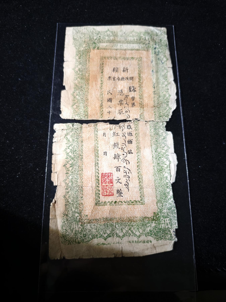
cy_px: 151
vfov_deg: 73.9
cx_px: 113
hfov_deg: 58.9
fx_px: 200
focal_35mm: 23
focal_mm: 5.6
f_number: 1.57
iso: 427
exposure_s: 1/100
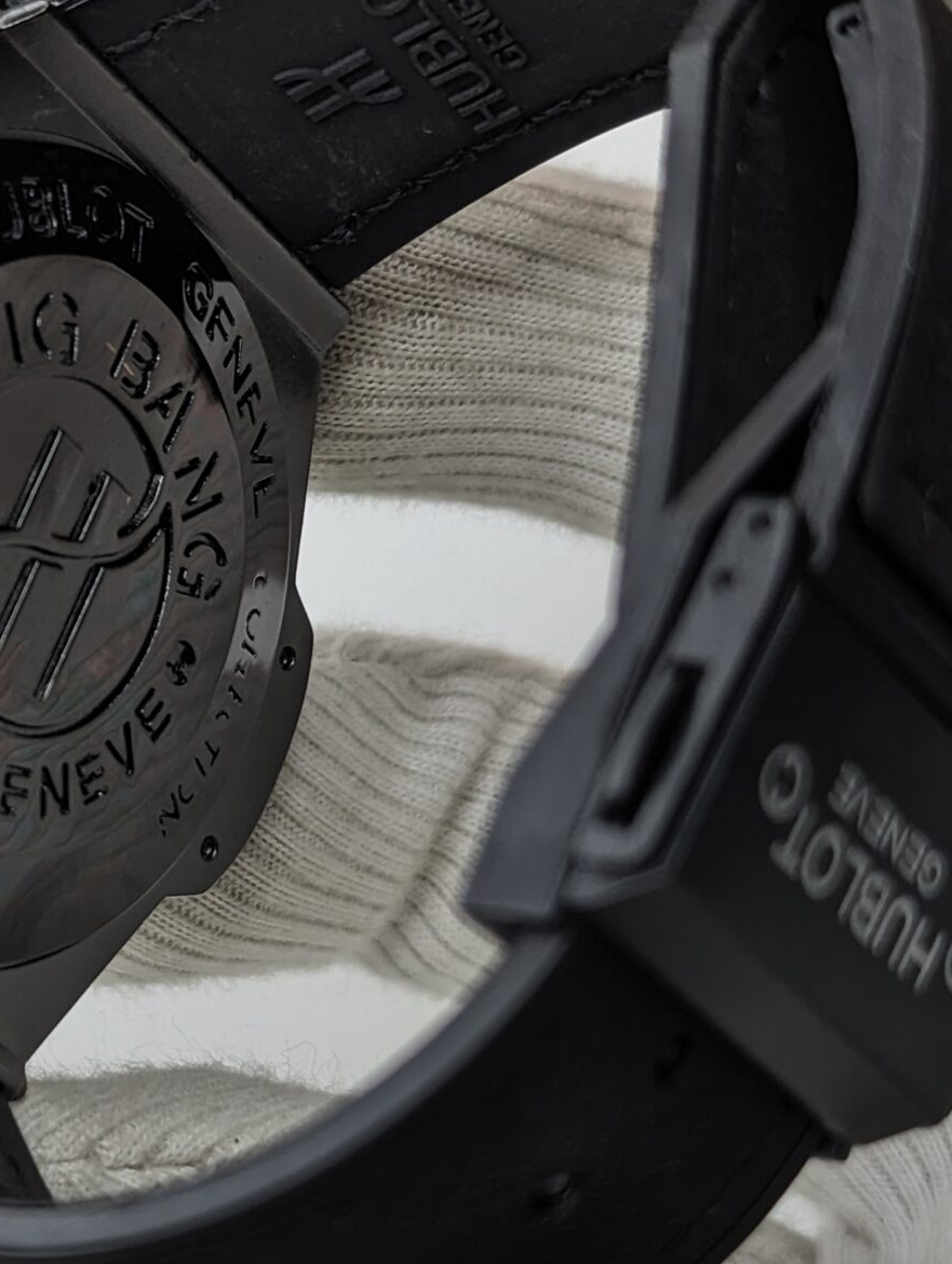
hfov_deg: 14.0
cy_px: 610
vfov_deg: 18.7
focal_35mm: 105
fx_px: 3840
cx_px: 80
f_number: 1.85
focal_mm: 6.81
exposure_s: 1/101
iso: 51
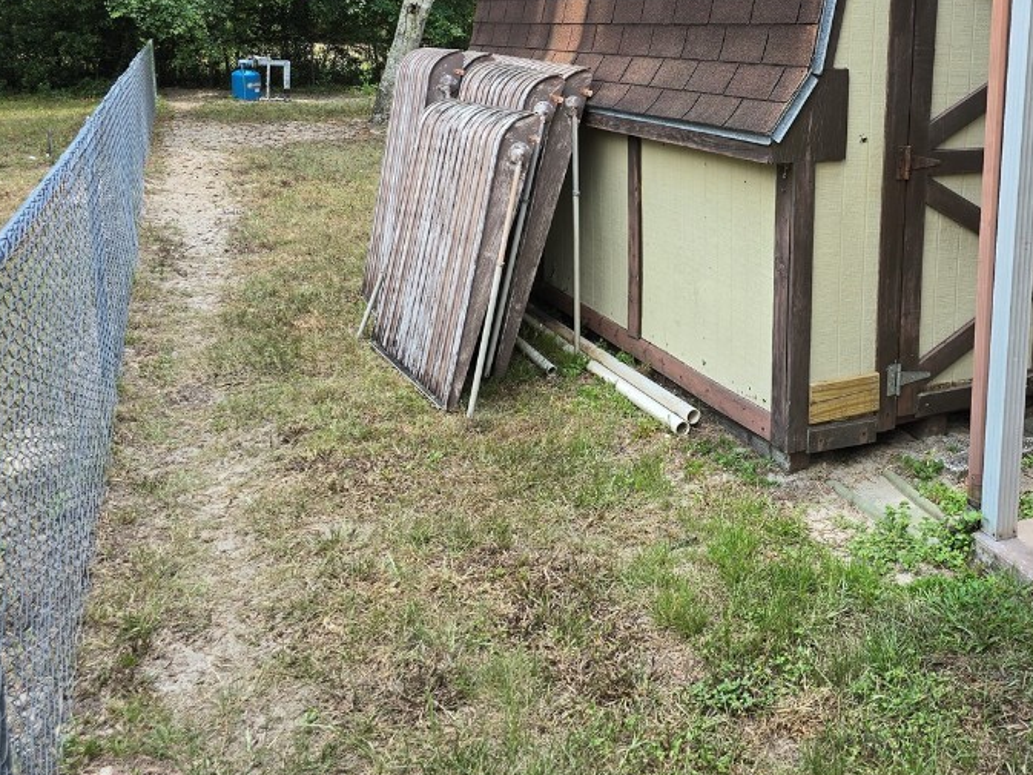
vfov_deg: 39.7
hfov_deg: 50.9
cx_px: 743
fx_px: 1045
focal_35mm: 35
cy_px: 204
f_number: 1.7
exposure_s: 1/180
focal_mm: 6.3
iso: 12
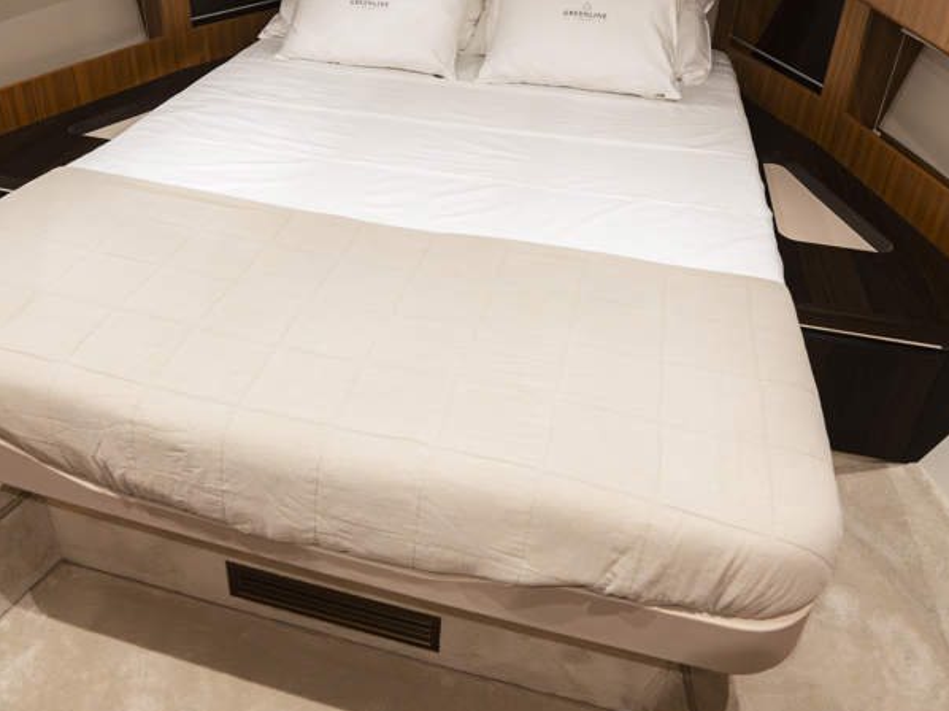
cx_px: 428
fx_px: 767
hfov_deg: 63.3
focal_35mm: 28
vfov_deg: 48.1
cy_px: 193
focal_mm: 16
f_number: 5.6
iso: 2500
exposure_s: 1/30
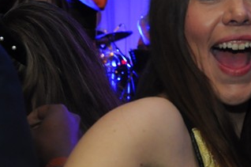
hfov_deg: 15.5
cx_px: 185
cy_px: 32
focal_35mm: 132
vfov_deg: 10.3
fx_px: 919
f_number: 4.5
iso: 800
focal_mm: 28
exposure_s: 1/60
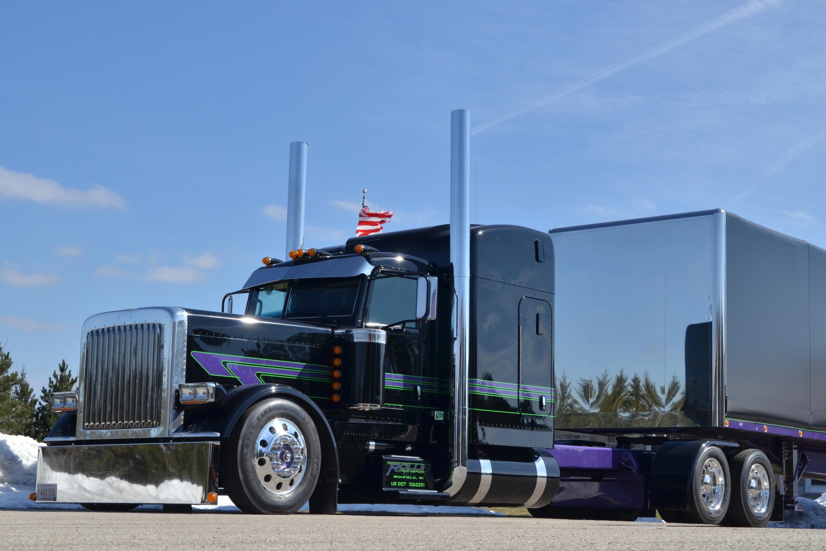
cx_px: 413
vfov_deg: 22.6
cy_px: 276
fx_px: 1377
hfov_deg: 33.4
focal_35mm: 60
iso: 400
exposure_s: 1/640
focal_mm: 40
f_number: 13
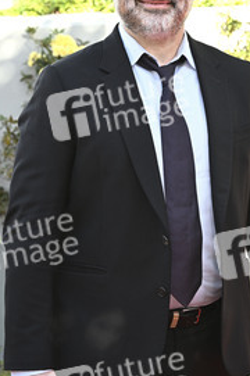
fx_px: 1201
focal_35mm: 115
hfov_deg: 11.9
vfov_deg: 17.8
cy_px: 178
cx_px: 158
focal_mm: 78
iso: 640
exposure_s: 1/320
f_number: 5.6
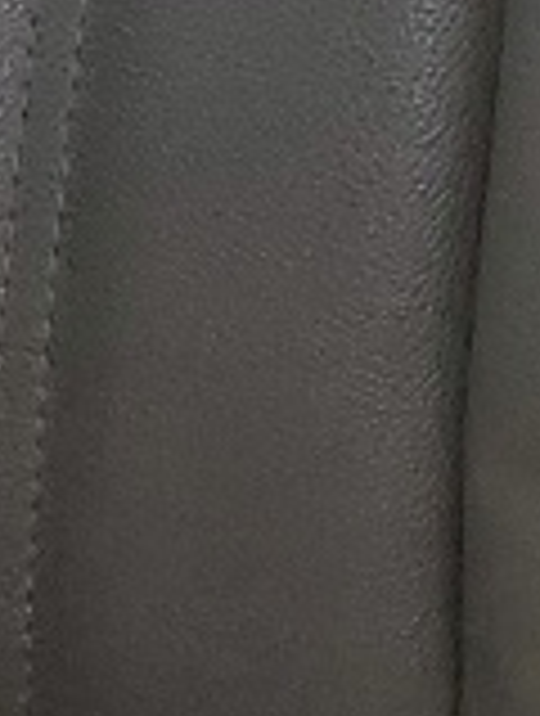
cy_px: -1810
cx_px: 2367
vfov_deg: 6.5
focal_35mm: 261
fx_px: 5407
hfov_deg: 5.0
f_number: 1.5
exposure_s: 1/167
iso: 50
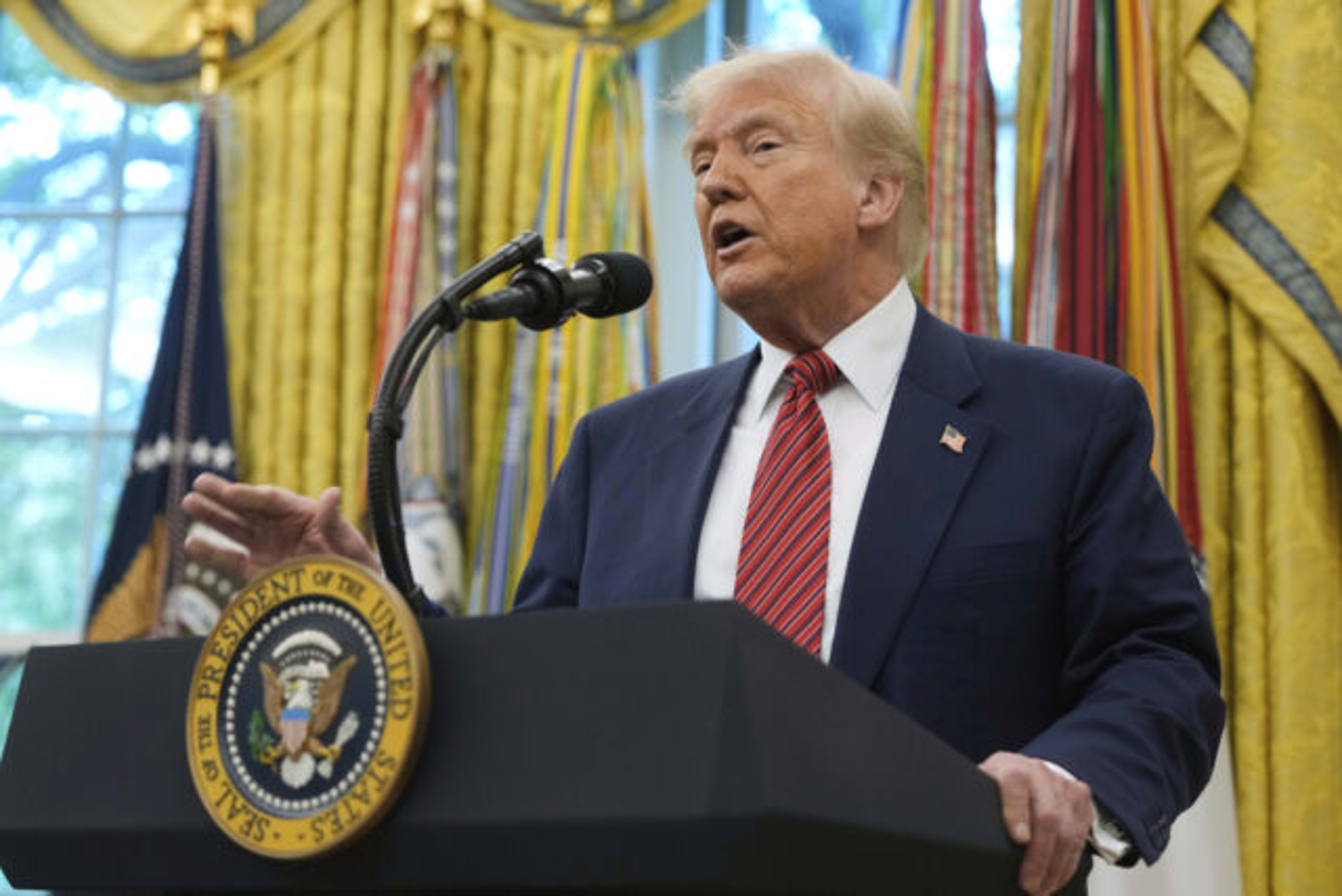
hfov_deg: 28.8
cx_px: 671
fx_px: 2610
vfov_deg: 19.5
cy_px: 448
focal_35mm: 70
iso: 2500
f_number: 4
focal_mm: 70
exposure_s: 1/400
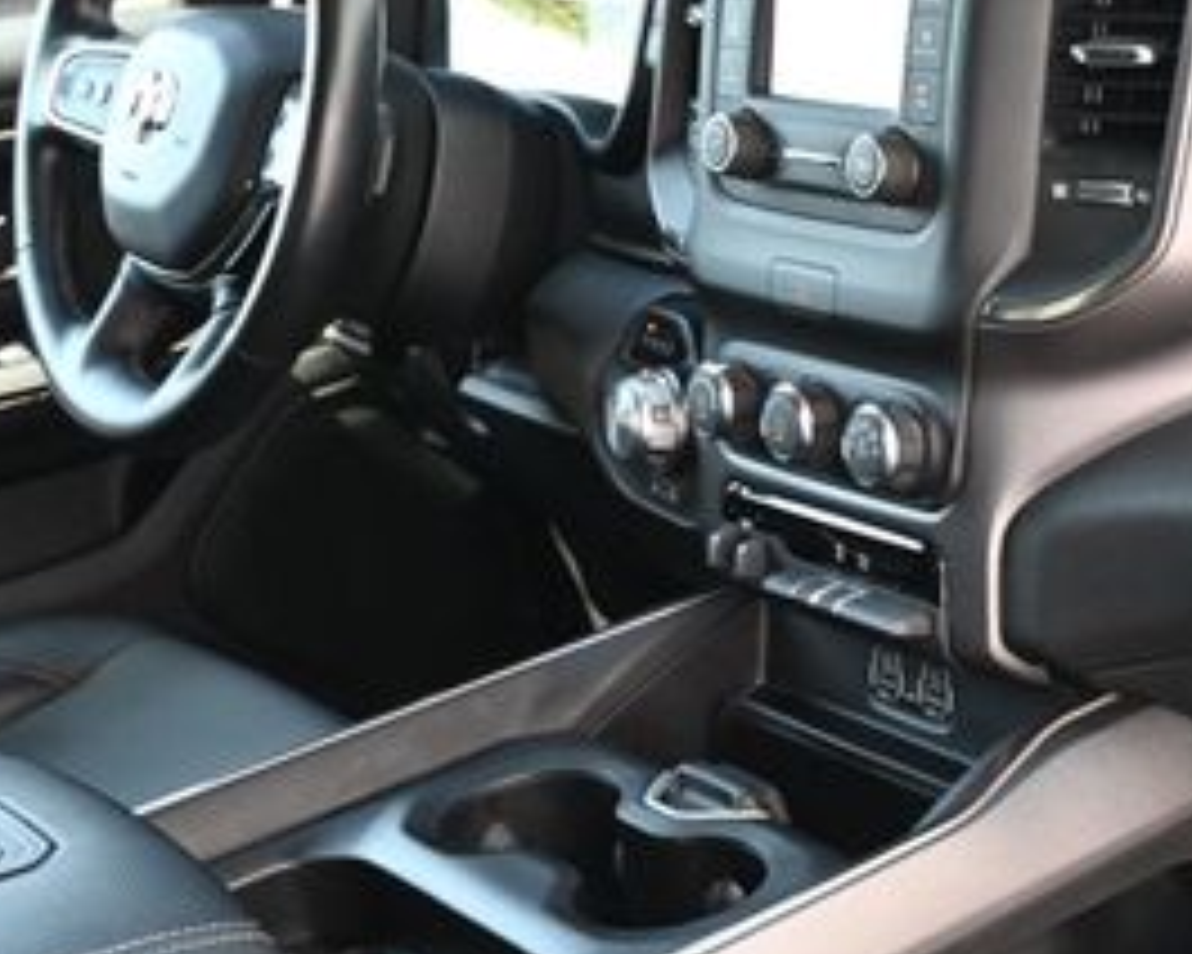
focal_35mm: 70
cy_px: 666
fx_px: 2459
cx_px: 1367
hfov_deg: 25.0
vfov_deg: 21.8
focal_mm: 20.5
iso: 640
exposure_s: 1/125
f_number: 3.8
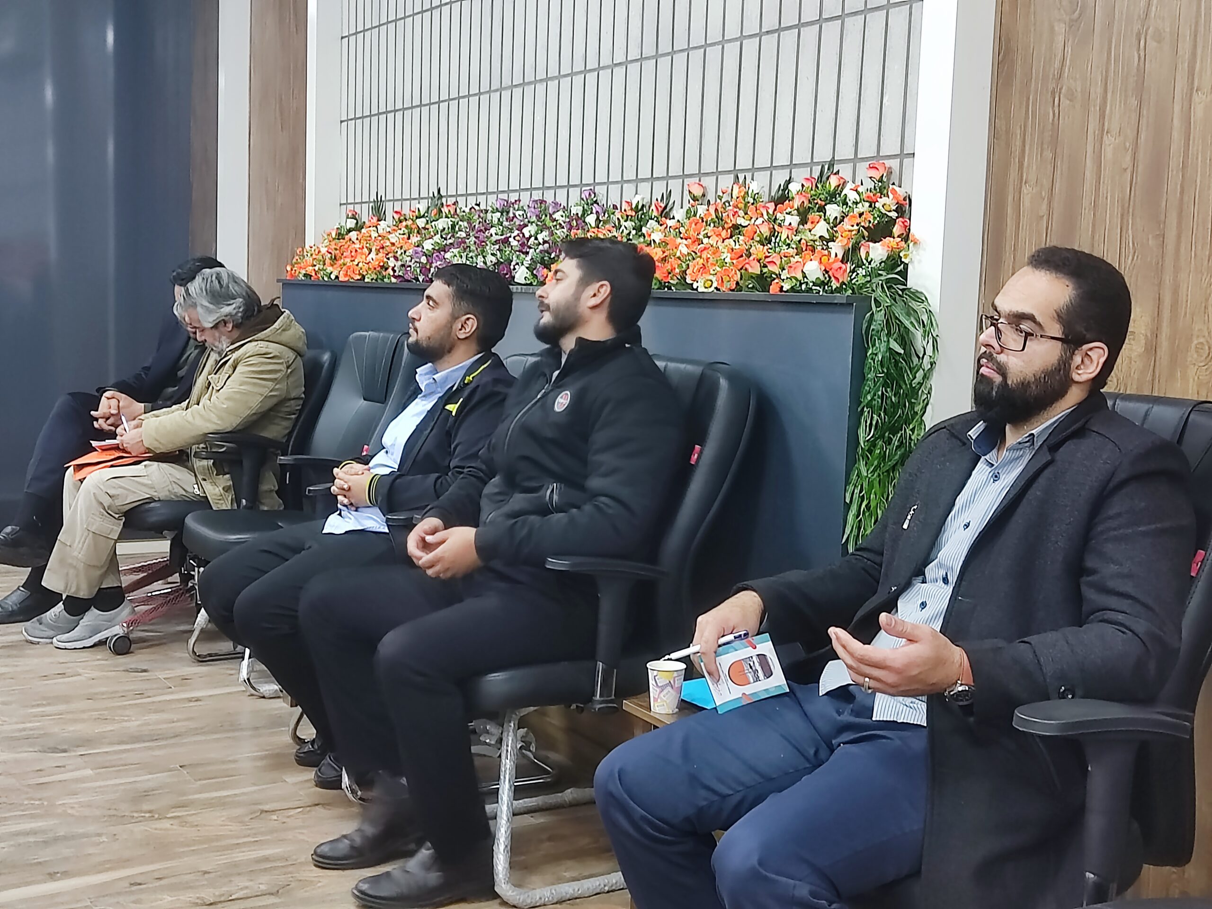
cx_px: 606
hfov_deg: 41.2
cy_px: 454
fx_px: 1611
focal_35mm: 46
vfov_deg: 31.5
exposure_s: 1/50
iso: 348
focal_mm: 4.71
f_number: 1.79
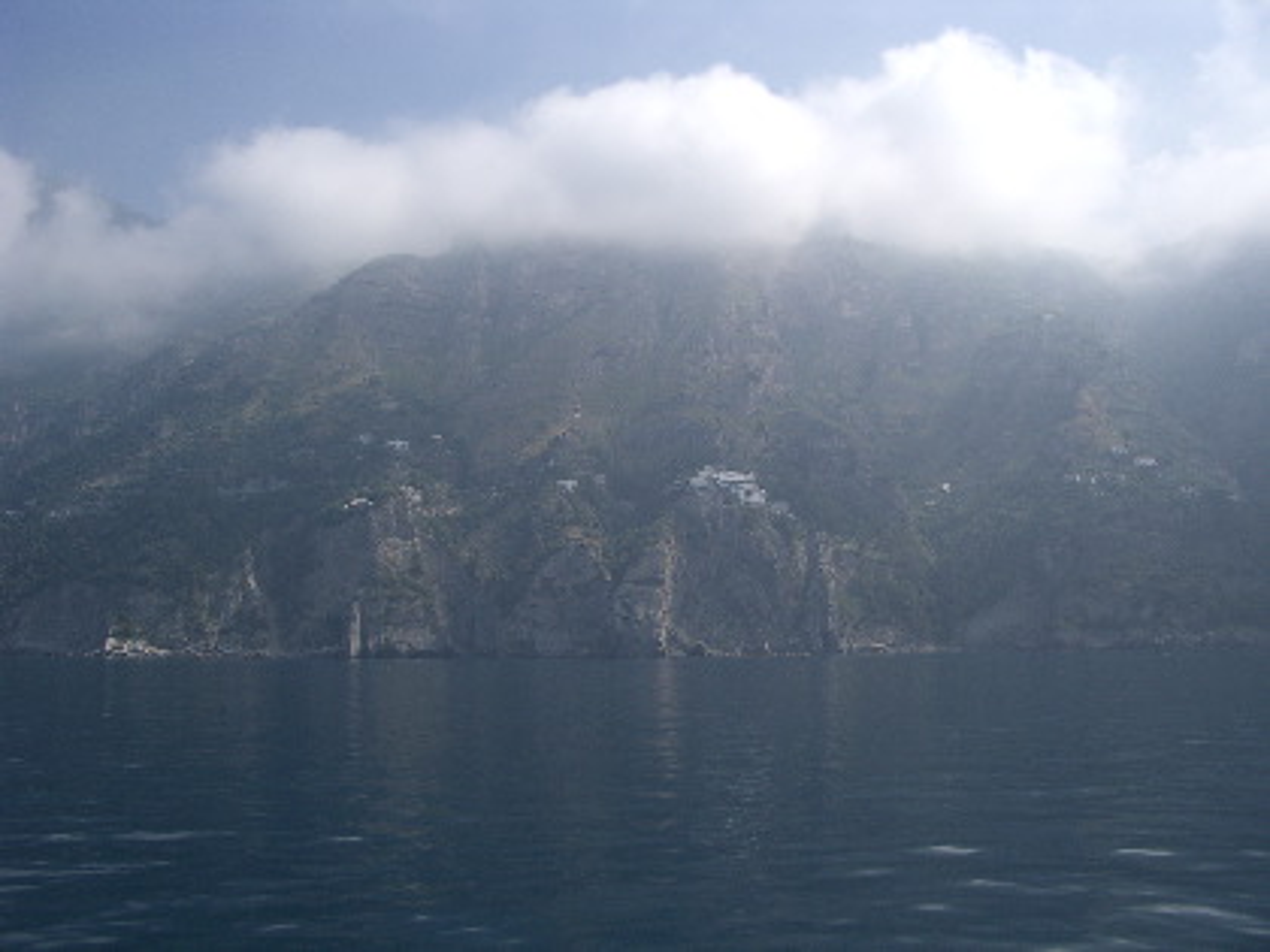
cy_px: 476
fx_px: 1284
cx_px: 635
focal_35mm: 35
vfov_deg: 40.7
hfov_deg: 52.6
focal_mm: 5.8
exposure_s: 1/640
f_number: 4.3
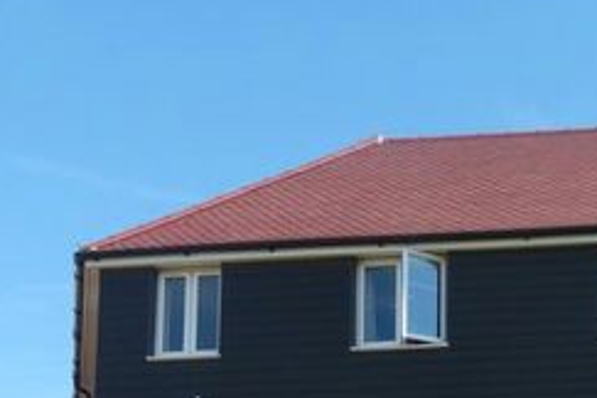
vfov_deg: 17.2
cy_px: 586
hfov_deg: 24.6
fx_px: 1194
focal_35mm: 72
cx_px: 767
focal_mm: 4.3
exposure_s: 1/400
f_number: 4
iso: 100
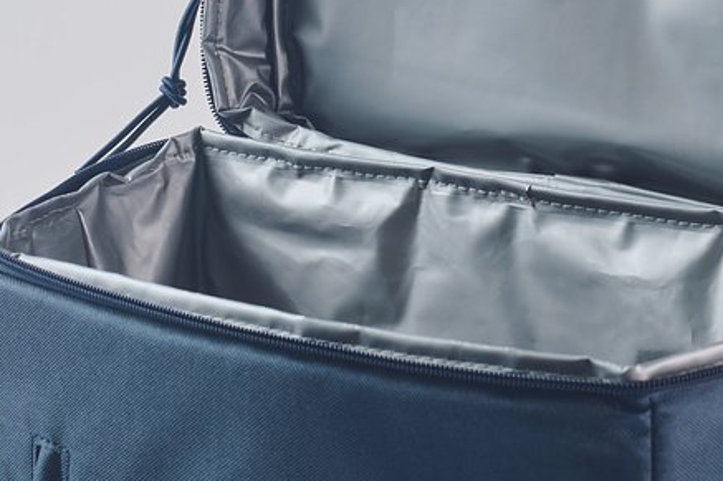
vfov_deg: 6.5
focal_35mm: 210
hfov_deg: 9.8
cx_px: 536
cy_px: 20
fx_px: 4216
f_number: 13
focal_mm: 85
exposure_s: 1/125
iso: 125
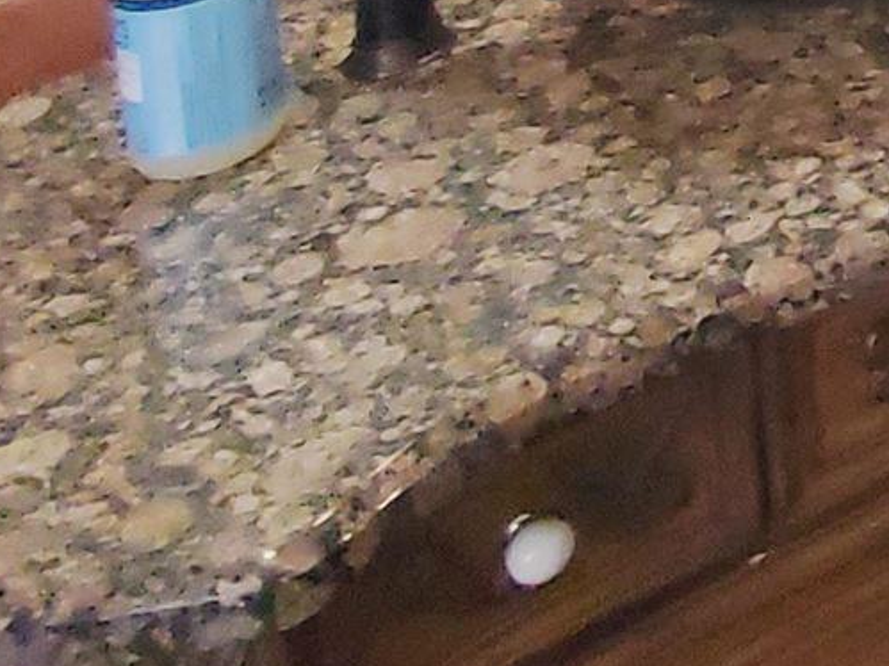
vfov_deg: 13.6
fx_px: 2054
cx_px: 1945
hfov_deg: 16.2
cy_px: -908
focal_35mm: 80
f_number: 2.2
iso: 500
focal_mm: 1.8
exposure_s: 1/60
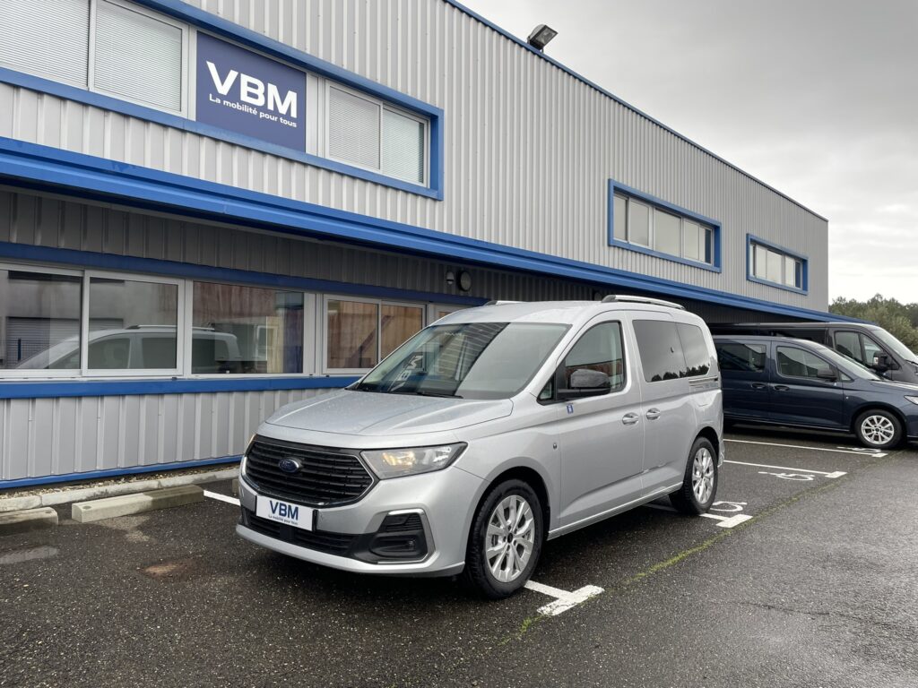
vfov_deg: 53.1
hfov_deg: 67.3
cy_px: 344
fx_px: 690
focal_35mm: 26
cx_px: 459
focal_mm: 4.2
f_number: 1.6
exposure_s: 1/223
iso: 32
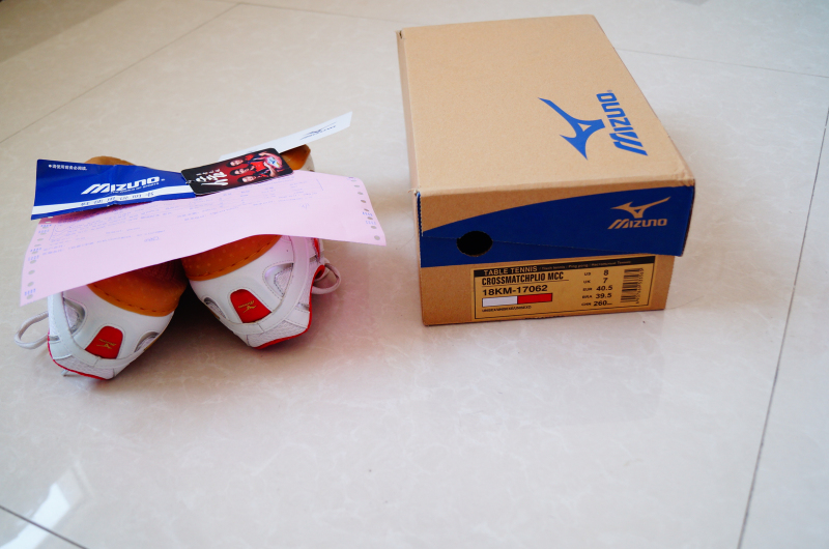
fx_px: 827
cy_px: 274
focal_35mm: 36
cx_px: 414
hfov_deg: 53.2
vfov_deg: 36.7
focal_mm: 24
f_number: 4
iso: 250
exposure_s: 1/60
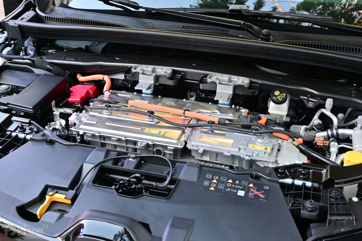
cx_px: 181
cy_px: 120
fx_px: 460
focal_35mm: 46
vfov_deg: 29.4
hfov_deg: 43.0
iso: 640
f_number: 4.8
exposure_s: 1/80
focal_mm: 30.5
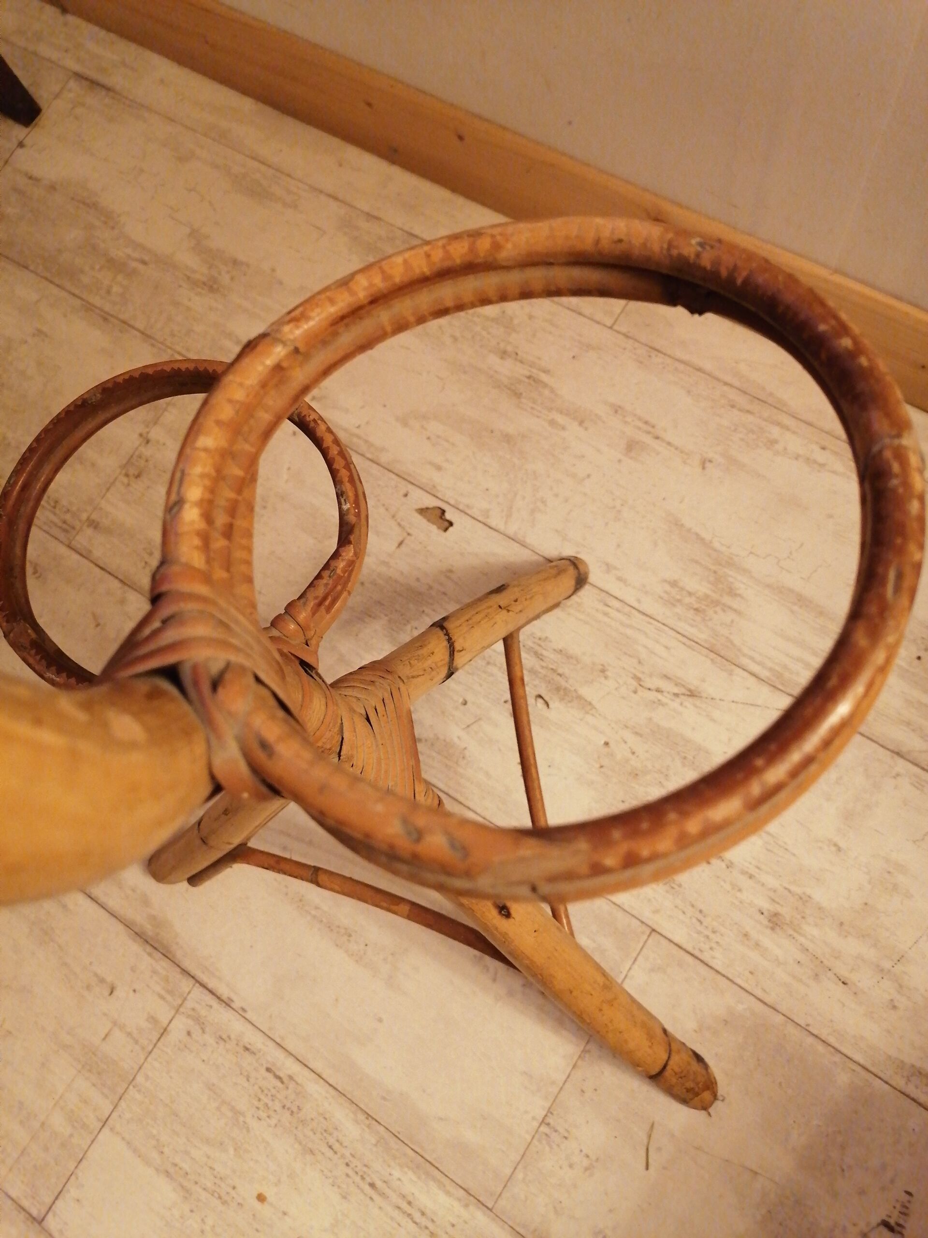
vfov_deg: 65.3
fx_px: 965
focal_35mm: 27
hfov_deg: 51.4
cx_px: 464
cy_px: 619
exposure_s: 1/25
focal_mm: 5.3
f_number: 1.8
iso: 591
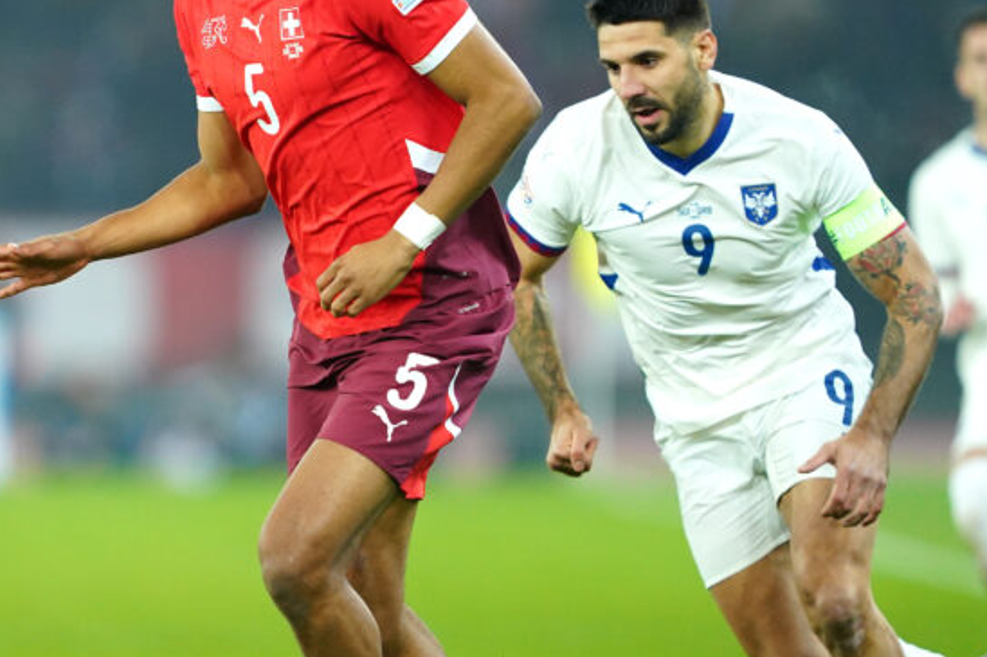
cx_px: 304
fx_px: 20500
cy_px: 368
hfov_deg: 2.8
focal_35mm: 748
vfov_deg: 1.8
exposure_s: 1/1600
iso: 3200
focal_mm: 400
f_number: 2.8
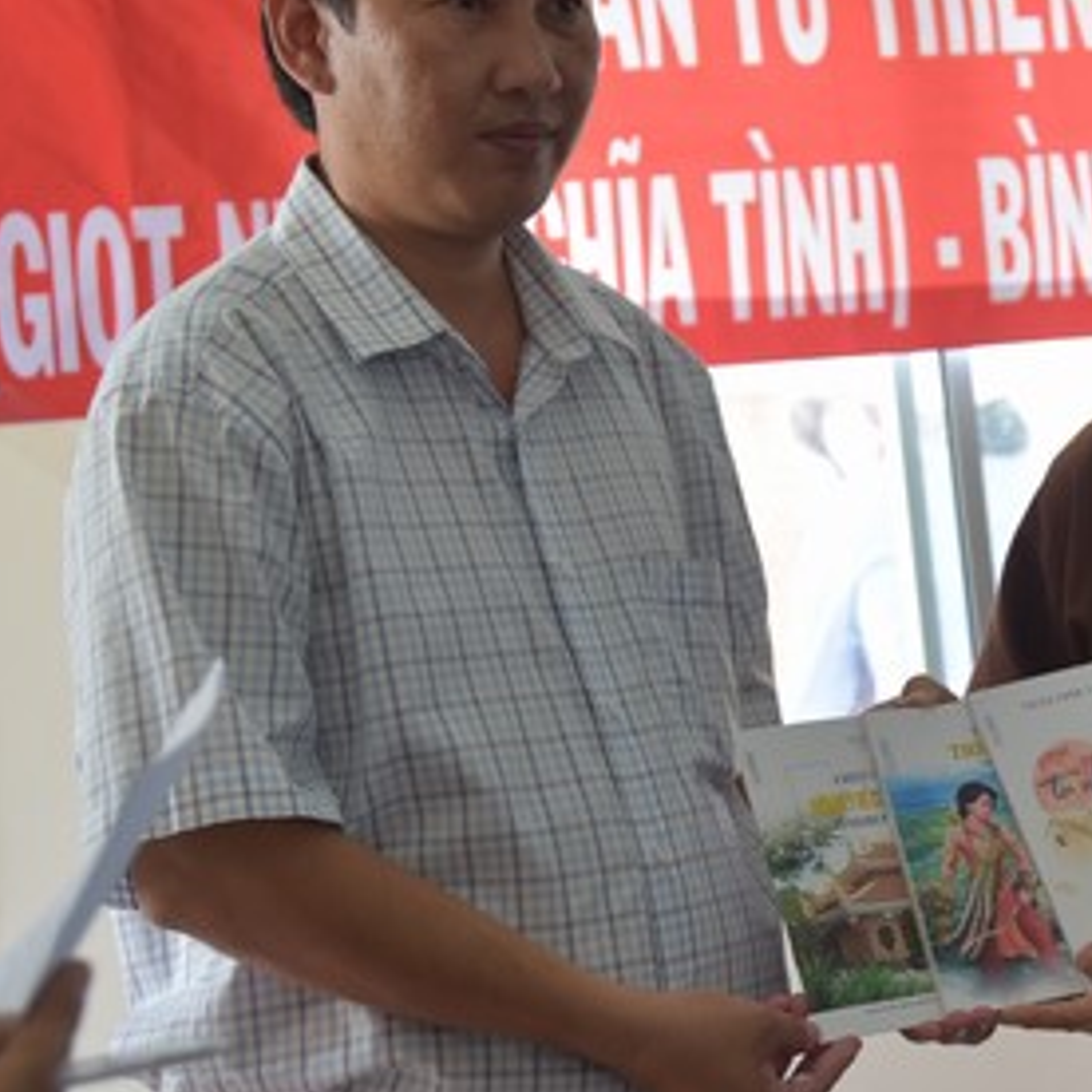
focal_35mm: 104
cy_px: 344
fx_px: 3712
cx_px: 930
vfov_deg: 16.7
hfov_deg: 16.6
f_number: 4
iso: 400
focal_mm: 52
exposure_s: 1/80
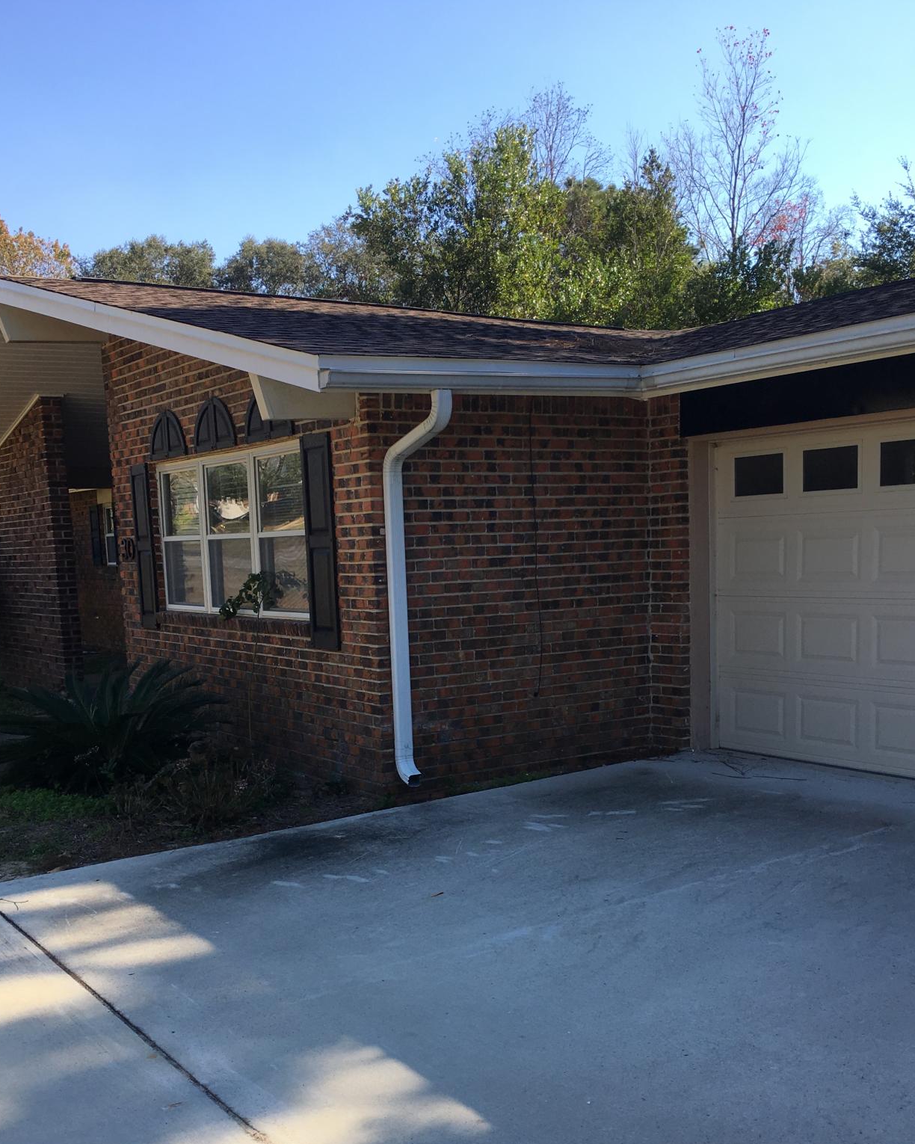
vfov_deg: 48.4
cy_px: 741
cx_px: 430
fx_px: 1252
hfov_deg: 40.1
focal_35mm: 37
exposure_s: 1/605
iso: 25
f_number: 2.2
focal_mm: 4.15
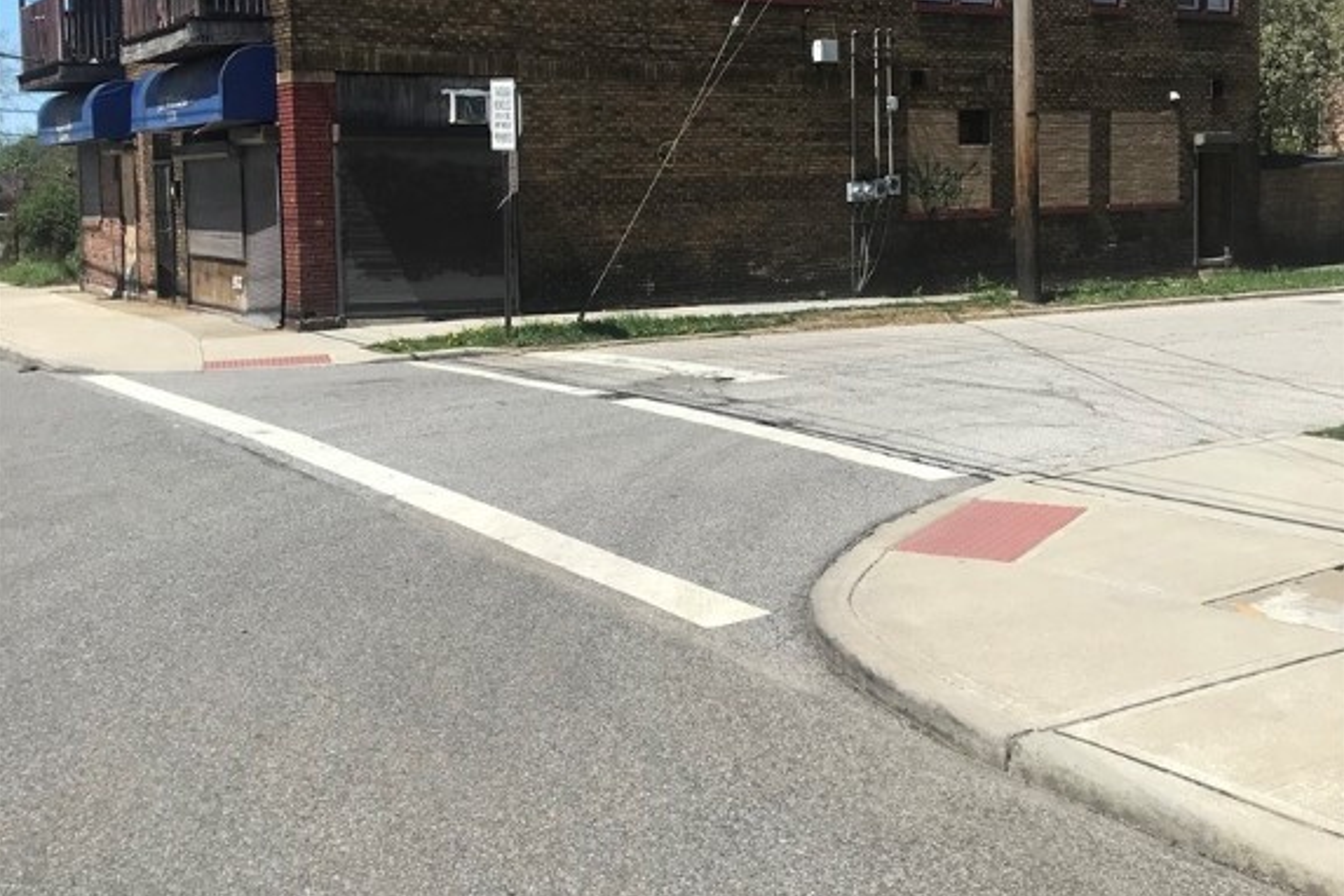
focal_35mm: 39
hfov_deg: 49.6
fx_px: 1456
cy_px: 258
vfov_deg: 33.7
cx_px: 673
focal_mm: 3.99
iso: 20
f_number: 1.8
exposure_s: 1/3195
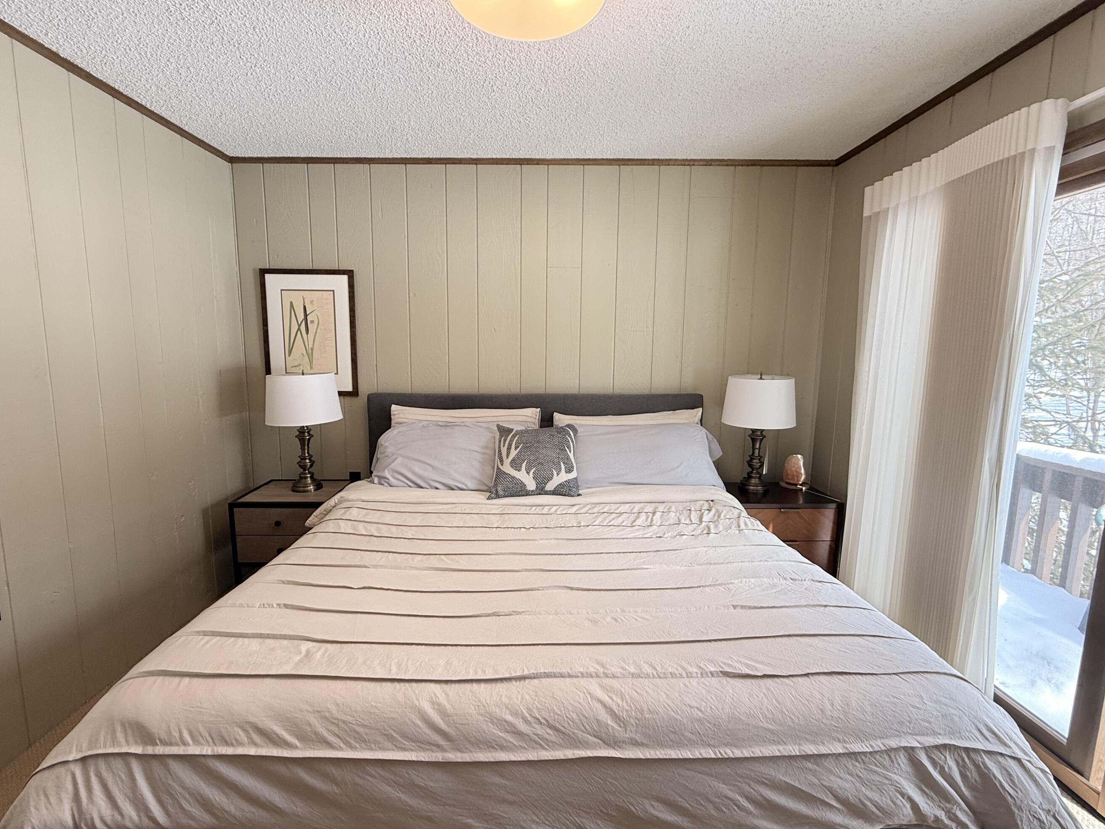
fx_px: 511
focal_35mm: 16
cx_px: 537
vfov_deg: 78.1
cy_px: 414
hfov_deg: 94.5
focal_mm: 2.22
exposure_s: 1/120
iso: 160
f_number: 2.2
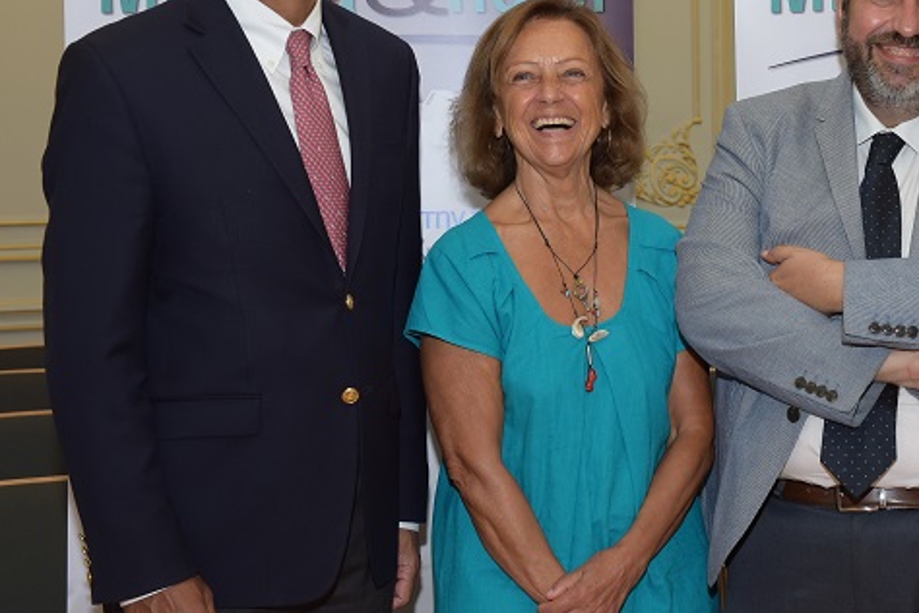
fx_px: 2068
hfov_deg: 24.8
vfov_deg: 16.8
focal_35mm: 81
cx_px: 690
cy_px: 195
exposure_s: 1/125
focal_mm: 48
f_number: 5.6
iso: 1000
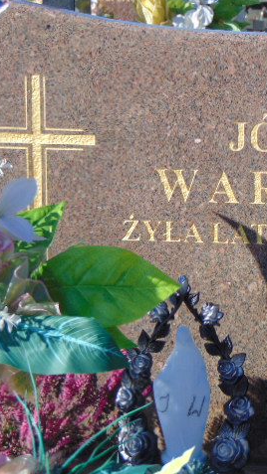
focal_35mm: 158
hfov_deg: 7.6
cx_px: 250
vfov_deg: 13.6
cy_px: 237
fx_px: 1990
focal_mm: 19.4
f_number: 3.9
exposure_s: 1/500
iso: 80
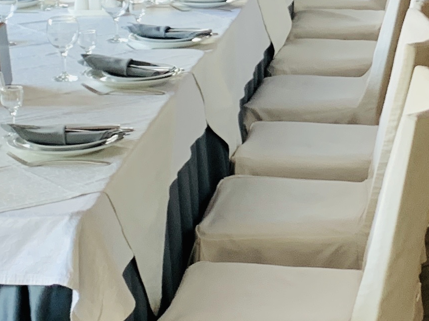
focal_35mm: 122
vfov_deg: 12.0
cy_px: 5
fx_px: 1512
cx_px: 347
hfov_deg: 16.0
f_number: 1.8
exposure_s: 1/42
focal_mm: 4.25
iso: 125
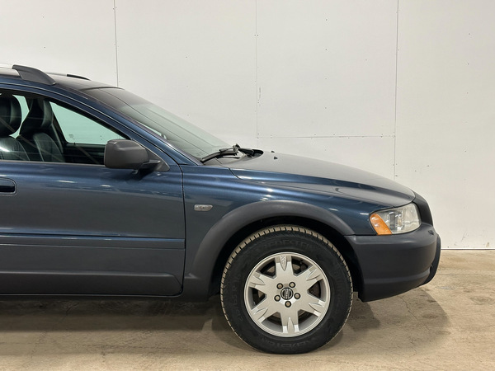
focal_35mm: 48
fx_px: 686
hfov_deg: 39.7
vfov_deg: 30.3
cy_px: 186
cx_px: 248
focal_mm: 6.86
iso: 160
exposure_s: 1/50
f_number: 1.8
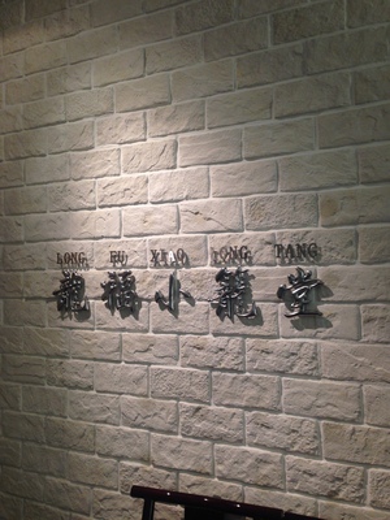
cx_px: 195
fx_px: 496
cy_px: 260
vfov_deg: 55.4
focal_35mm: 33
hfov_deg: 42.9
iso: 64
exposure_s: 1/20
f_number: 2.4
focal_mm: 4.12
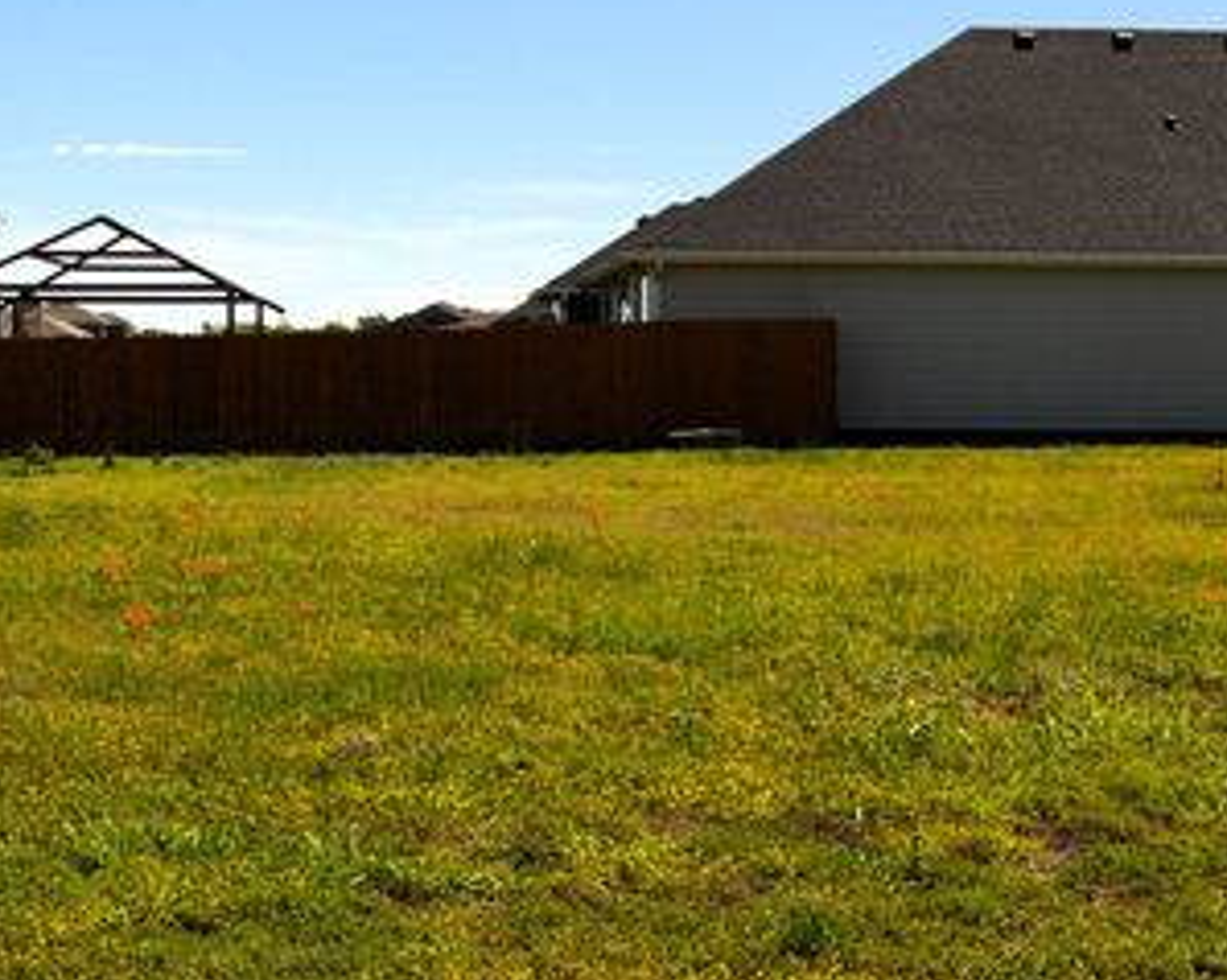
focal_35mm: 66
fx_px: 2395
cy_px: 426
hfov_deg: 28.7
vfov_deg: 23.1
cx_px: 486
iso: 100
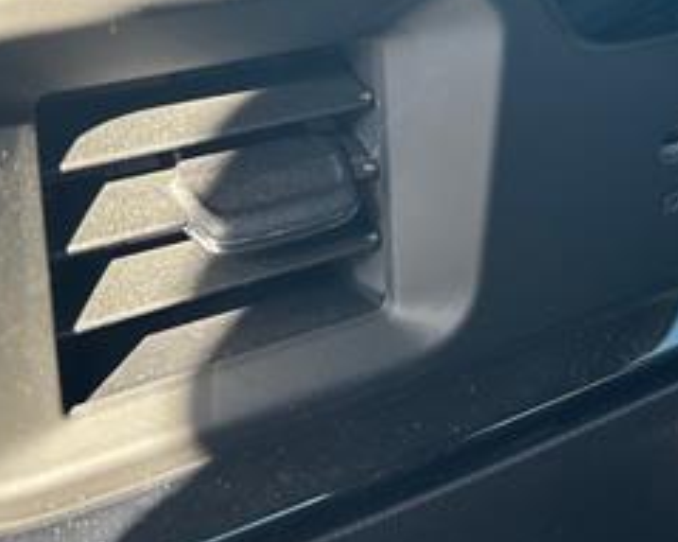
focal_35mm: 68
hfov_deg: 26.3
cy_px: -34
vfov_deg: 21.5
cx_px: 698
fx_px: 1364
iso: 64
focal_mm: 5.7
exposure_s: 1/121
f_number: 1.5
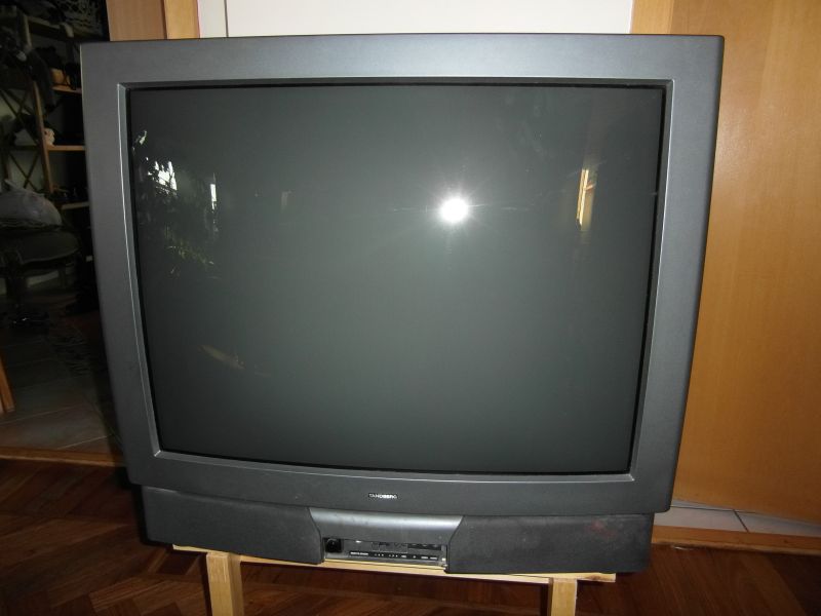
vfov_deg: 56.8
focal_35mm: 24
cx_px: 410
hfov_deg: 71.6
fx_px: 569
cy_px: 308
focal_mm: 4
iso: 100
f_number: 3.2
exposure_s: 1/30
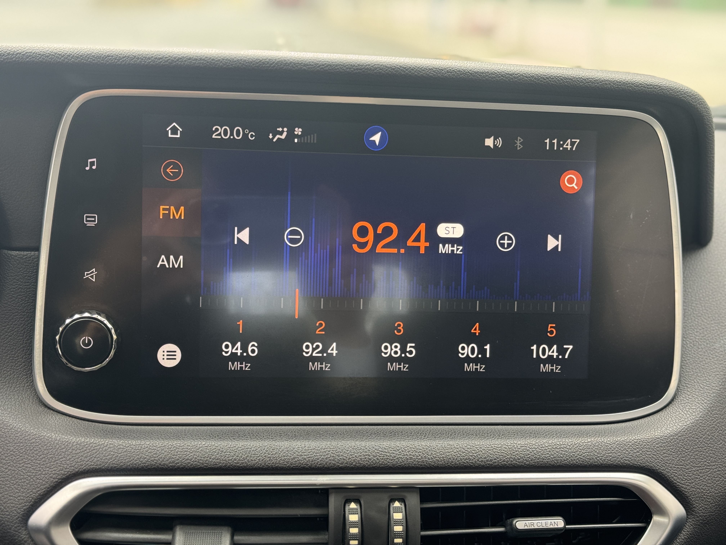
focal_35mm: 48
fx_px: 1007
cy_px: 272
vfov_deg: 30.3
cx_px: 363
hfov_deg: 39.7
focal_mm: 6.76
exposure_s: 1/60
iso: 125
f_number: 1.78
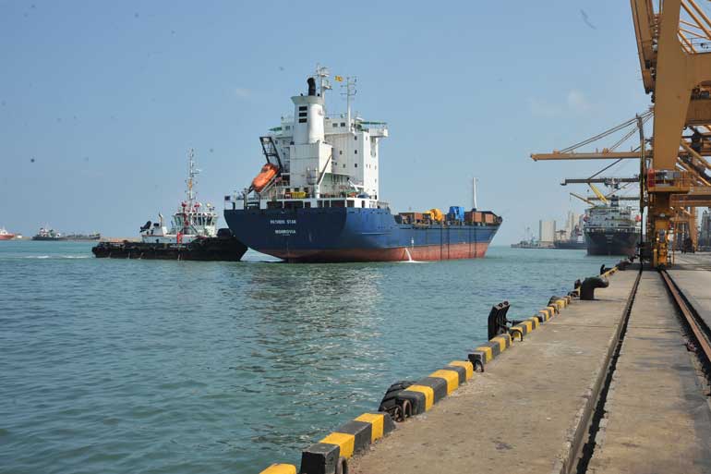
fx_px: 790
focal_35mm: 40
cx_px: 356
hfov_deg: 48.5
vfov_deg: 33.4
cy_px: 237
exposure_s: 1/640
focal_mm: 40
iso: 400
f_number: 11
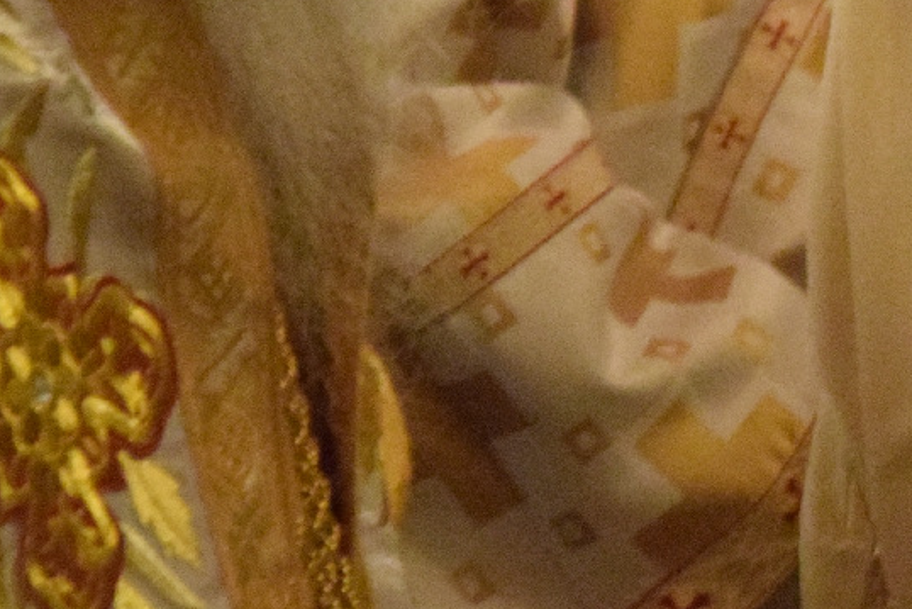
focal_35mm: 538
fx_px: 13635
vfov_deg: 2.6
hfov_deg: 3.8
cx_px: 1419
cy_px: -220
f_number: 5.6
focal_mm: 85
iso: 8000
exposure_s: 1/50
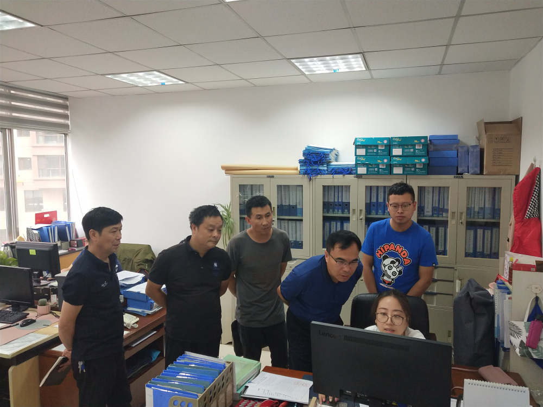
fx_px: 471
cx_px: 272
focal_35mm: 30
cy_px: 204
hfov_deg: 60.0
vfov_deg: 46.8
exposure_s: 1/50
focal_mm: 3.95
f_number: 1.8
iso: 241
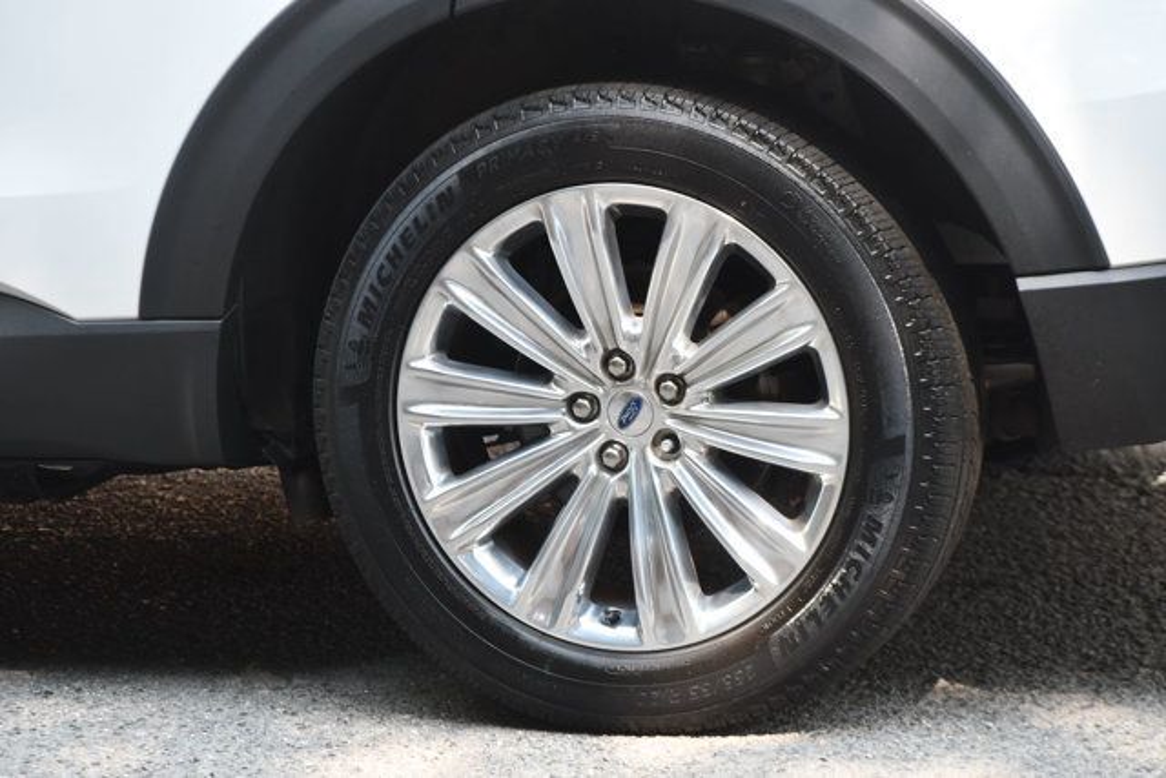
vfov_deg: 9.3
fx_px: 4762
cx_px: 583
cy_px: 389
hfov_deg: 14.0
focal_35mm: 147
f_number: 5.6
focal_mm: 98
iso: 400
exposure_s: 1/250
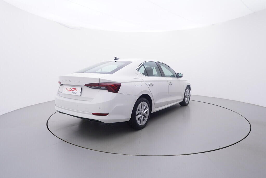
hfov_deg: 77.3
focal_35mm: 22
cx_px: 133
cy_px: 89
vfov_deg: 56.2
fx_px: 166
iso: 200
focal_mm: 15
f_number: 5
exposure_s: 1/80
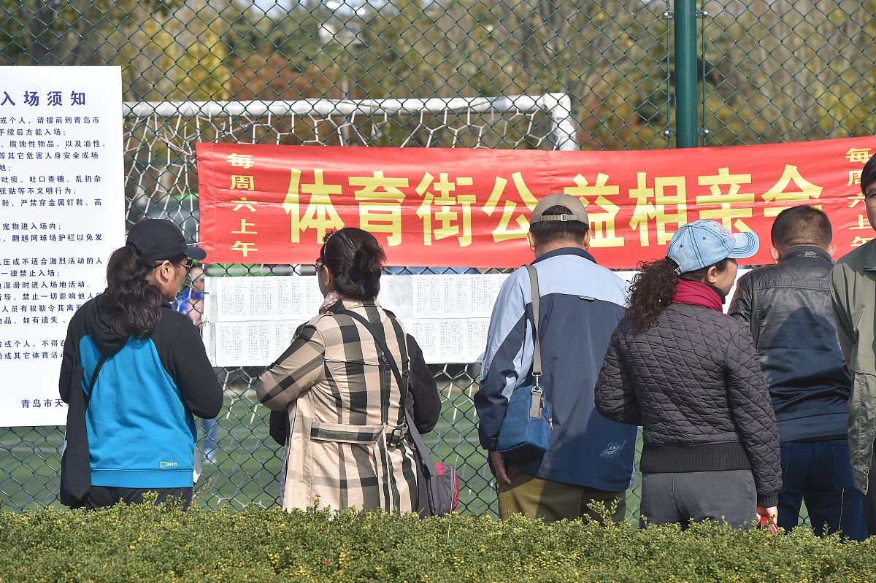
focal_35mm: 145
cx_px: 438
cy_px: 292
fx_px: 3527
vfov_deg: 9.5
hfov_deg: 14.2
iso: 200
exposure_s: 1/400
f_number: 8
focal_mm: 145
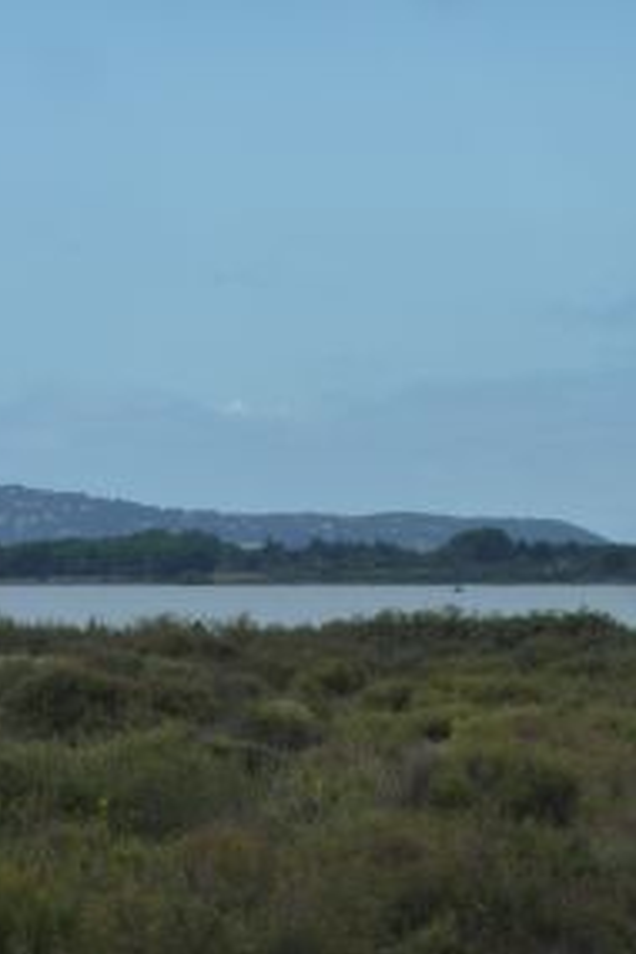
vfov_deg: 5.4
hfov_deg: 3.6
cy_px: 495
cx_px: 27
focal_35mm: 380
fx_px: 10069
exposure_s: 1/500
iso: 125
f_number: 4.7
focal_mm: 42.6
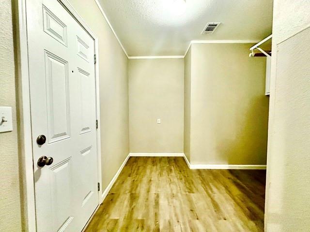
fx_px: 125
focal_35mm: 14
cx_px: 155
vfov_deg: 85.7
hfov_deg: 102.1
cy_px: 116
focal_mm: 2.22
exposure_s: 1/60
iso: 640
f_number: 2.2
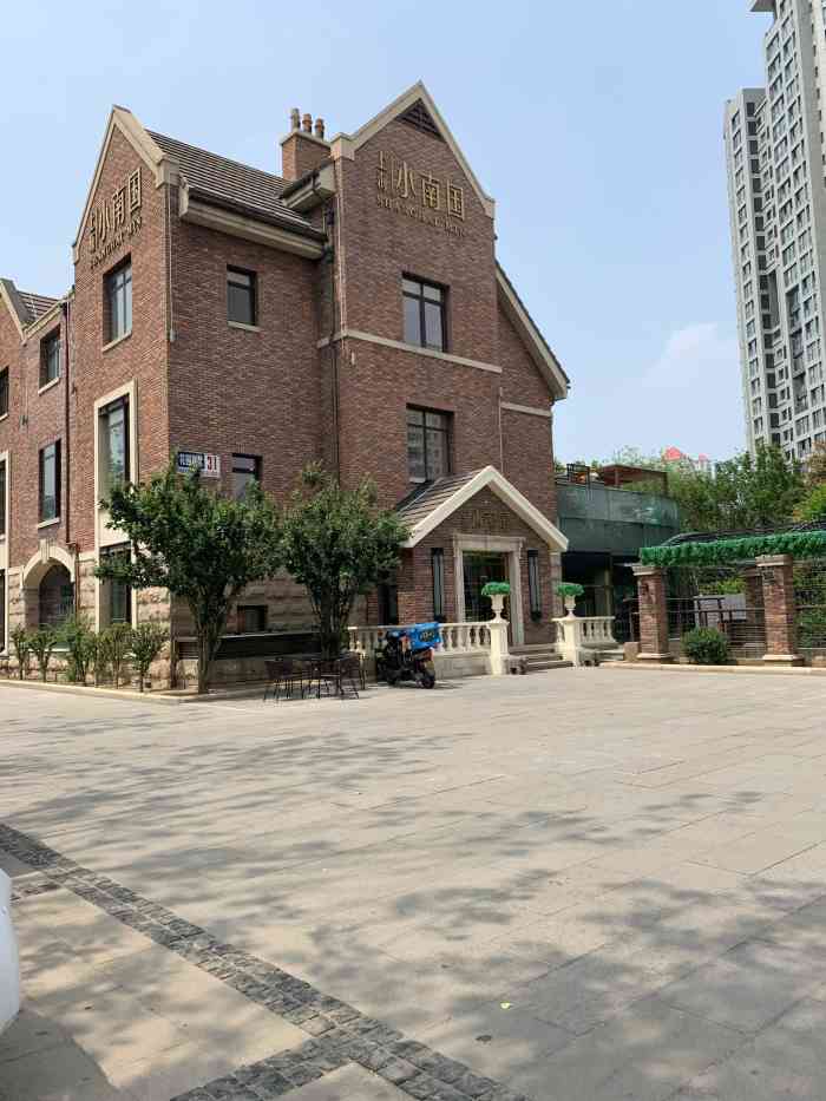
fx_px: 827
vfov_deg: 67.3
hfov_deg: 53.1
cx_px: 413
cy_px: 550
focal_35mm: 26
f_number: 1.8
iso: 25
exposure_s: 1/2364
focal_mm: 4.25
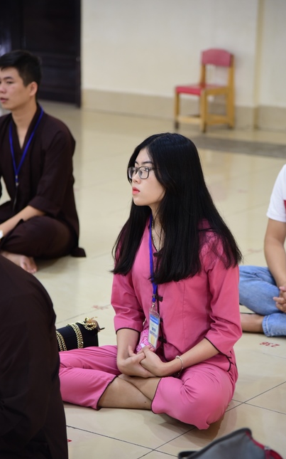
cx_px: 143
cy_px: 229
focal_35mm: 113
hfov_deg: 11.6
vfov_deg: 18.4
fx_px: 1410
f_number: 4
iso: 1600
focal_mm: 110
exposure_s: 1/40
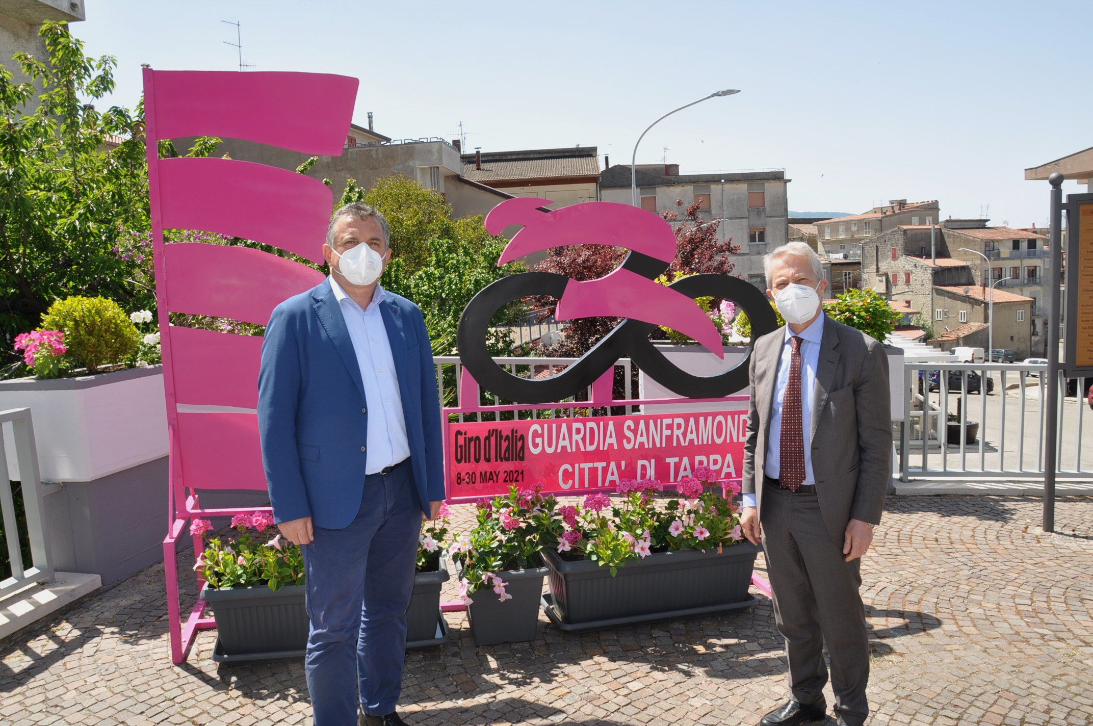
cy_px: 363
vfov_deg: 47.8
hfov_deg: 67.4
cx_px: 546
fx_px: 819
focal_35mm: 27
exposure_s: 1/200
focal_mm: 18
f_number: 9
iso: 200
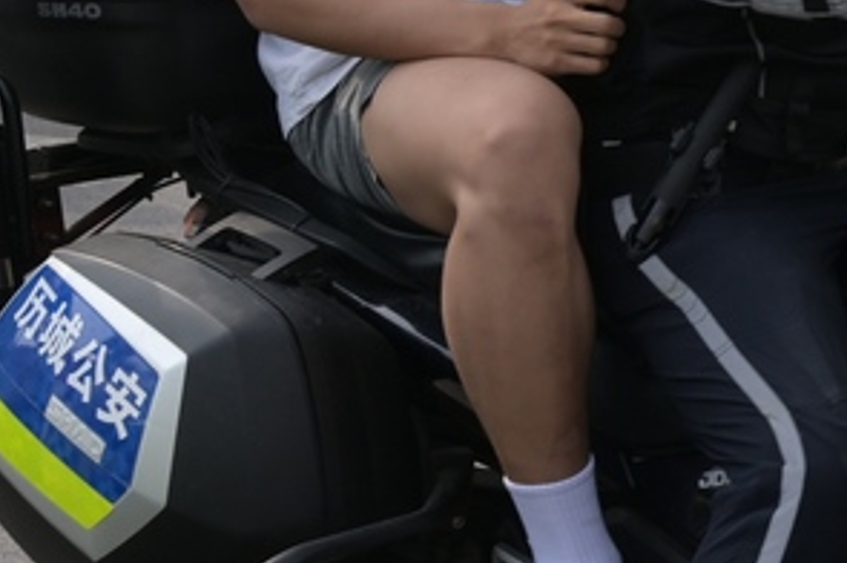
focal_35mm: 130
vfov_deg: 10.5
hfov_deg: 14.6
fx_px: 3055
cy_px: 167
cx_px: 1295
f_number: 10
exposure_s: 1/400
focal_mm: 32
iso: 400
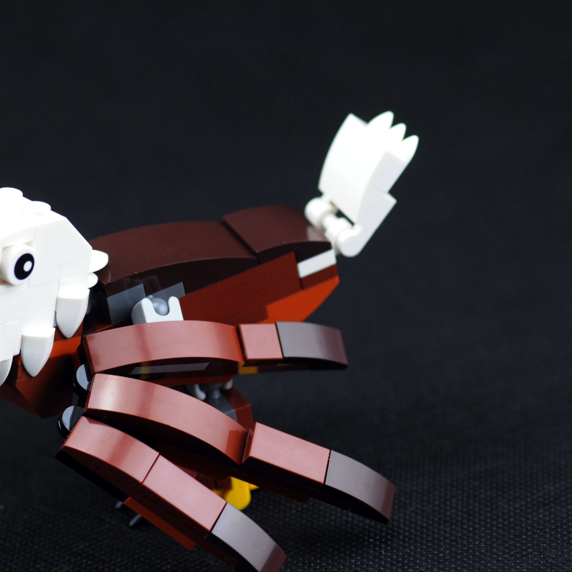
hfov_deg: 8.1
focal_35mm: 215
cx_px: 172
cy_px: 300
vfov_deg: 8.2
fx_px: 4013
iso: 640
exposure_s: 1/125
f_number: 5.6
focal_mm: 105
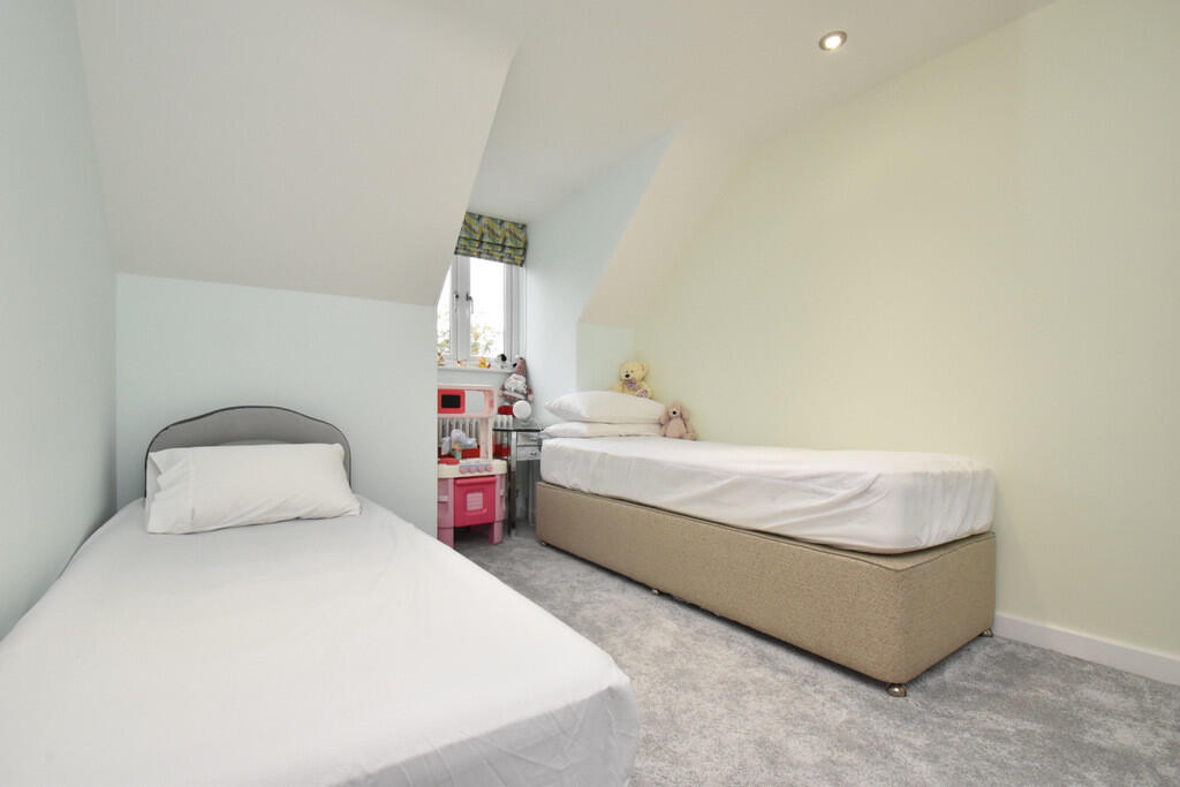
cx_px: 590
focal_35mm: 15
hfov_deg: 100.4
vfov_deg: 77.3
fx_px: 492
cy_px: 394
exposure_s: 1/60
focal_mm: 10
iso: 1400
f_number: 10
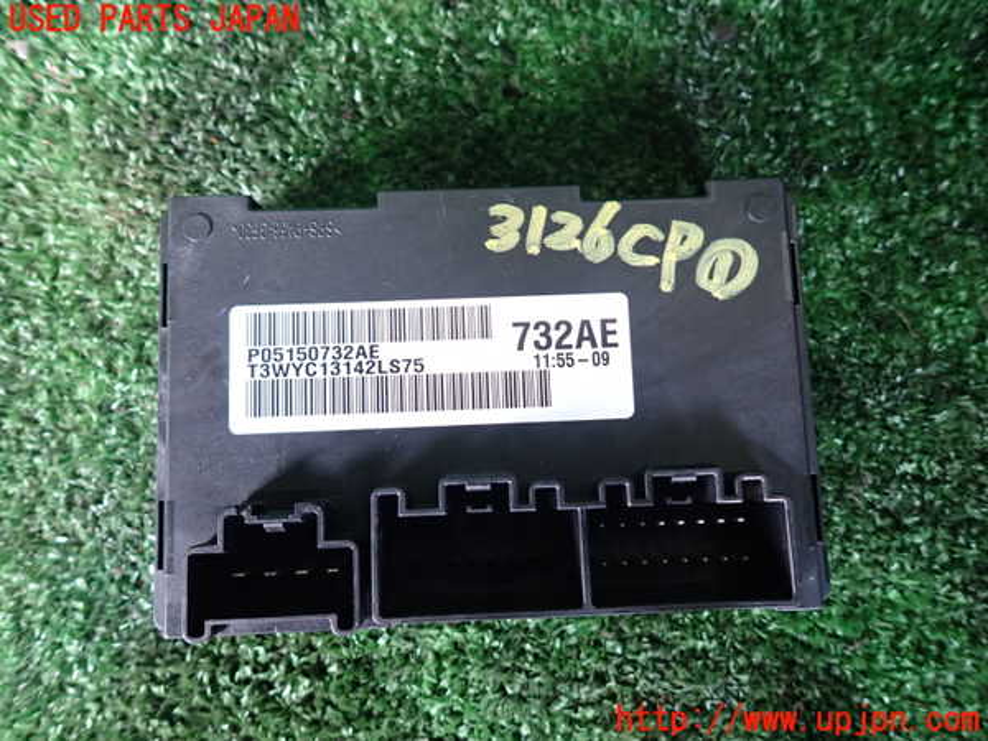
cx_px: 494
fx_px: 714
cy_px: 370
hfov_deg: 69.4
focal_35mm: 25
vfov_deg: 54.9
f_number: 2
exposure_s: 1/30
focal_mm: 4.5
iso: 400
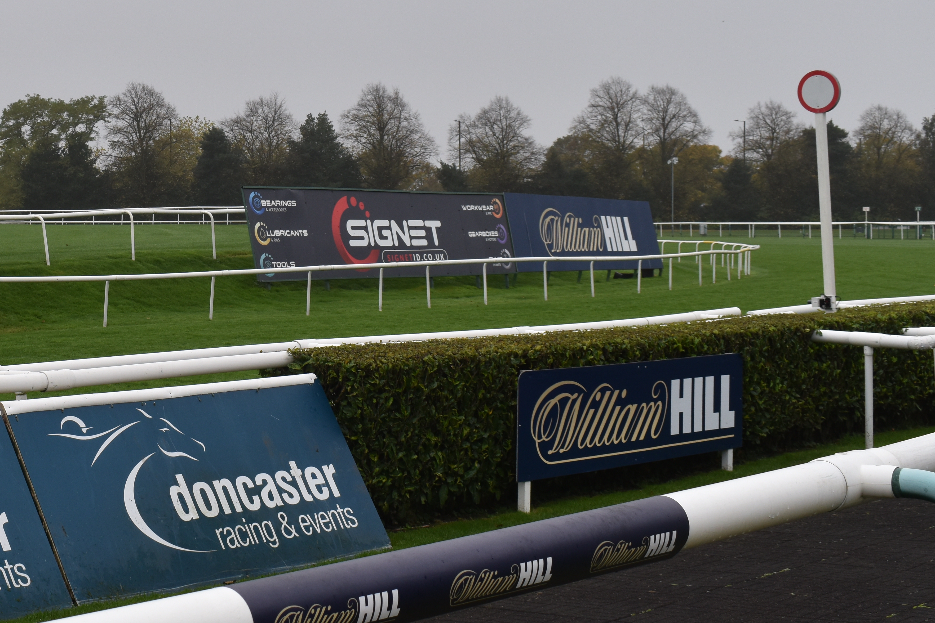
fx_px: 1788
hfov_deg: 28.6
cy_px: 204
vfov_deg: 19.7
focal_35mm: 69
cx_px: 166
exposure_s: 1/250
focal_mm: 27
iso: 250
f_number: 8
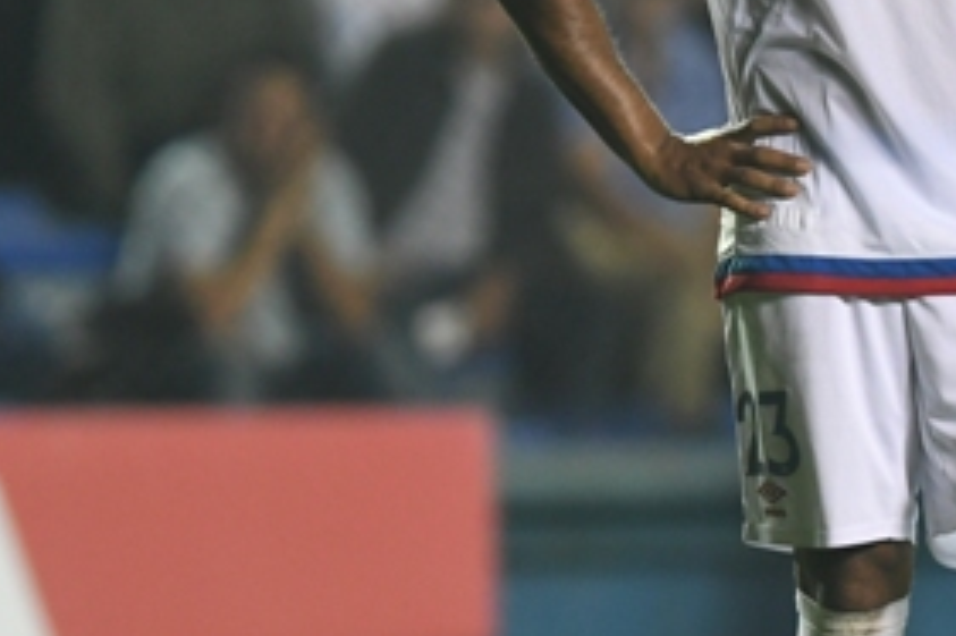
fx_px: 45408
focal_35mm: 1711
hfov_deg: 1.2
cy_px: 247
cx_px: 1184
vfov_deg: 0.8
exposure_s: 1/640
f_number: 3.5
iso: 2000
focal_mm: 400
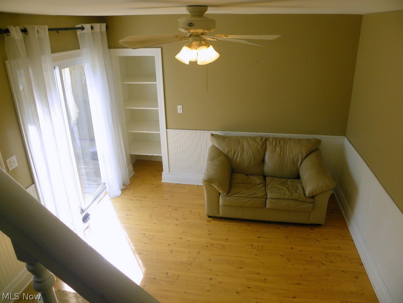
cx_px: 202
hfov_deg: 67.3
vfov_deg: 53.1
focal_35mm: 26
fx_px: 303
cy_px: 152
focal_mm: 4.6
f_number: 3.5
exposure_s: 1/140
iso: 64
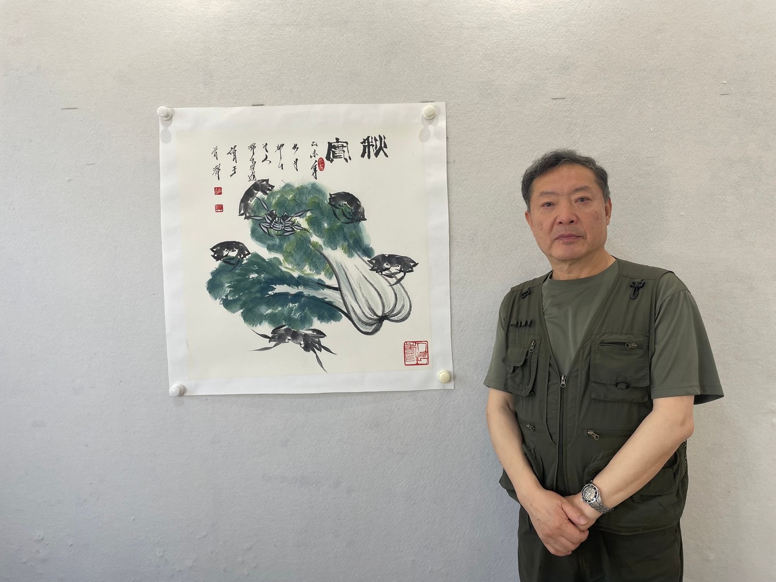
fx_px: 583
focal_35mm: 26
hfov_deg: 67.3
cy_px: 291
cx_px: 388
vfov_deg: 53.0
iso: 32
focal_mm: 4.2
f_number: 1.6
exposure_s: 1/100
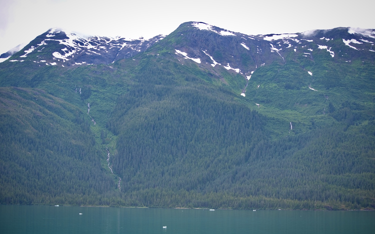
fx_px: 736
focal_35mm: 72
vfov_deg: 18.1
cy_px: 124
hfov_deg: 28.6
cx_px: 188
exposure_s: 1/160
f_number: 5
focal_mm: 70
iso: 100
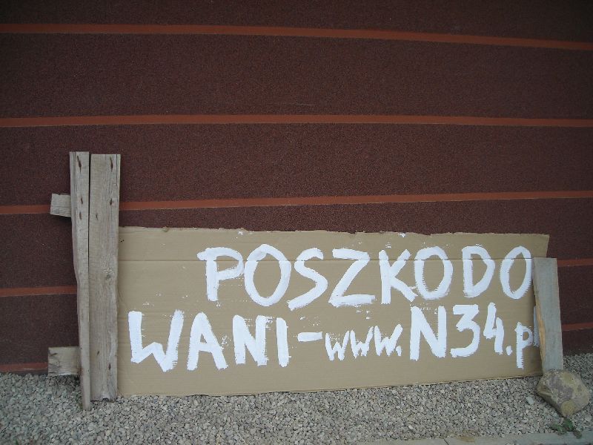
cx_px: 296
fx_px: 651
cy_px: 222
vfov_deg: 37.7
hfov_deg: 49.0
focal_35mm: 38
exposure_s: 1/37.3
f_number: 3.2
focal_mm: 6.3
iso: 50
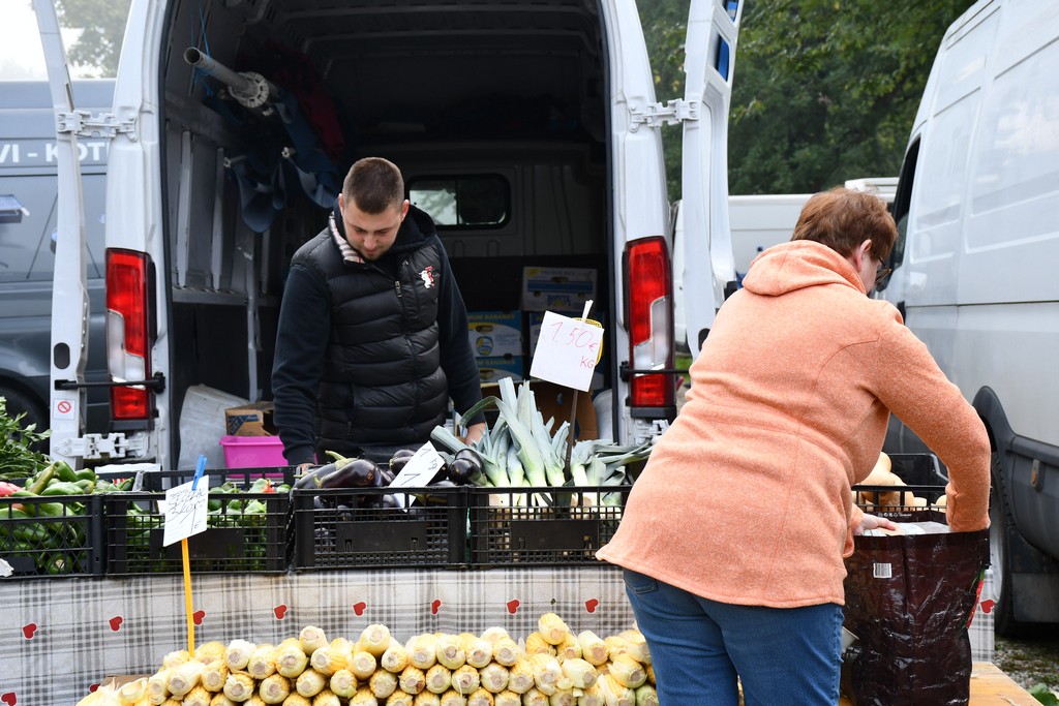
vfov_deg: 20.3
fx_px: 1971
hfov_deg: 30.1
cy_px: 353
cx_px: 530
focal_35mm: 67
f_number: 5.6
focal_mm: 45
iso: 360
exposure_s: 1/250
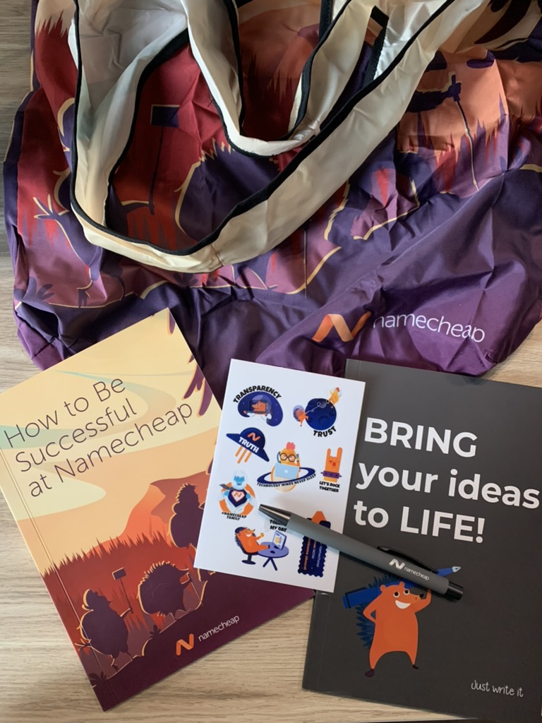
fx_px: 543
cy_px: 362
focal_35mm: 26
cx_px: 271
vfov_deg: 67.3
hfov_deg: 53.1
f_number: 1.8
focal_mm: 4.25
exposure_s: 1/45
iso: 400
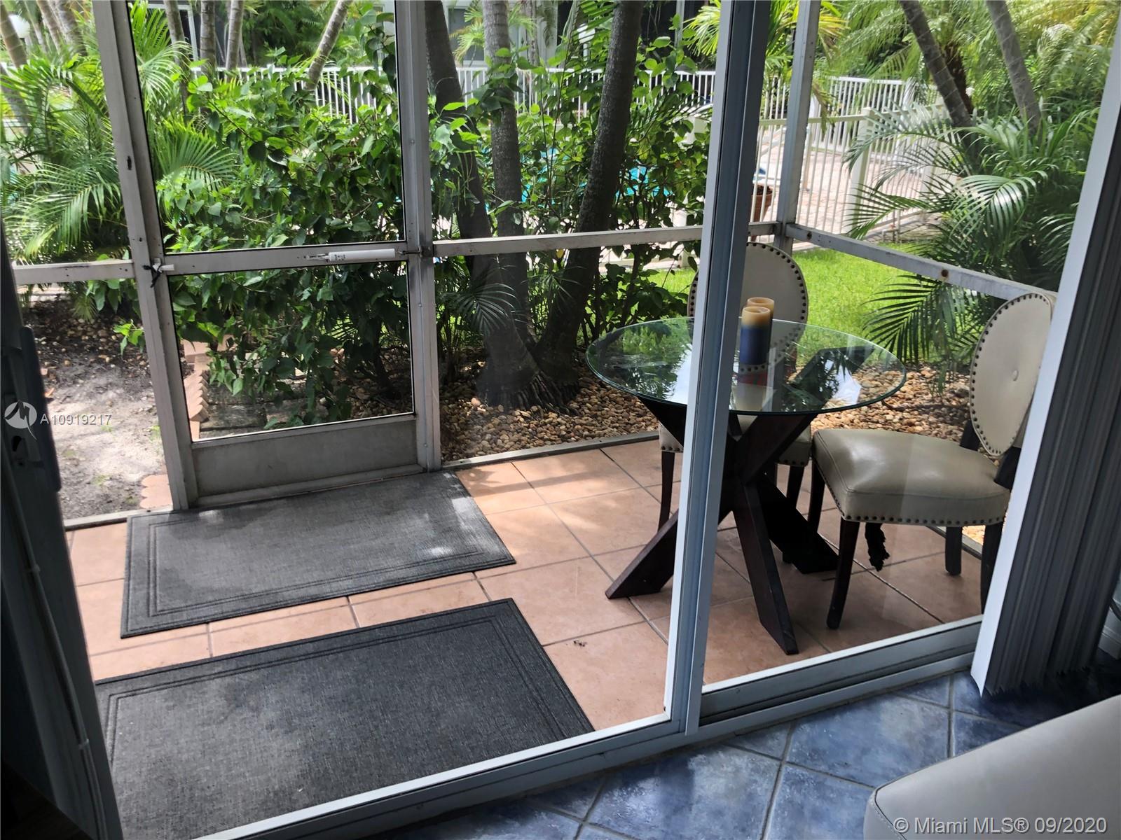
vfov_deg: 49.7
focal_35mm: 28
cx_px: 560
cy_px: 420
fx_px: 907
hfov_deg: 63.4
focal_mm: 4
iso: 50
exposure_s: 1/120
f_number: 1.8
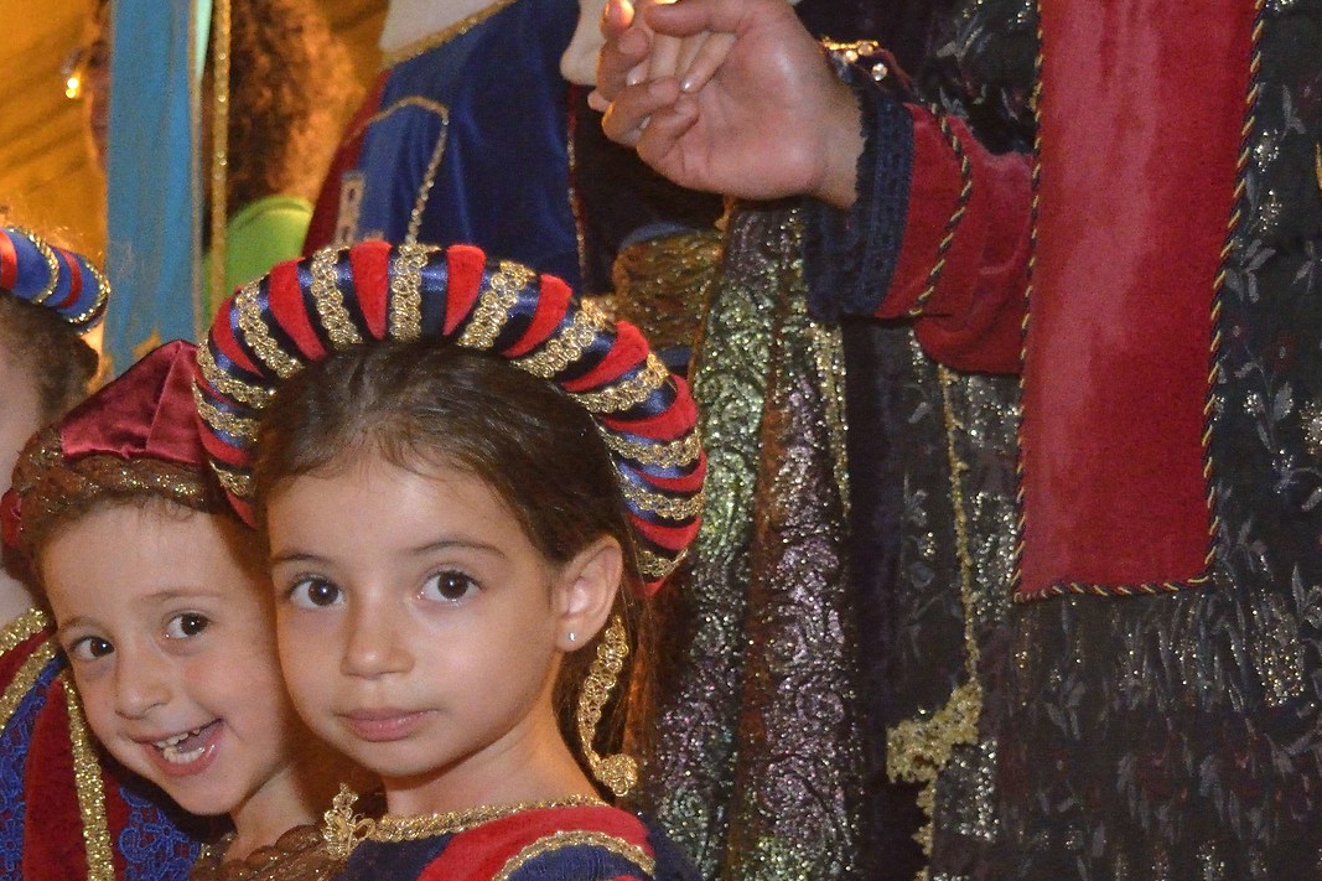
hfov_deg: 15.1
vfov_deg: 10.1
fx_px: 4956
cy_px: 781
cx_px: 299
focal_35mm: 135
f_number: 4.8
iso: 3200
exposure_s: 1/60
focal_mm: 40
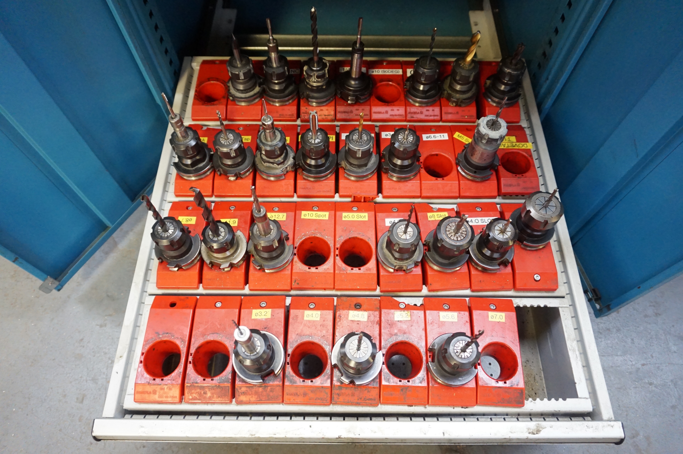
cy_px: 227
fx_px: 455
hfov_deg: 73.8
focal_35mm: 24
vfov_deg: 53.1
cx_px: 342
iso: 2500
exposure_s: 1/160
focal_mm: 16
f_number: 3.5
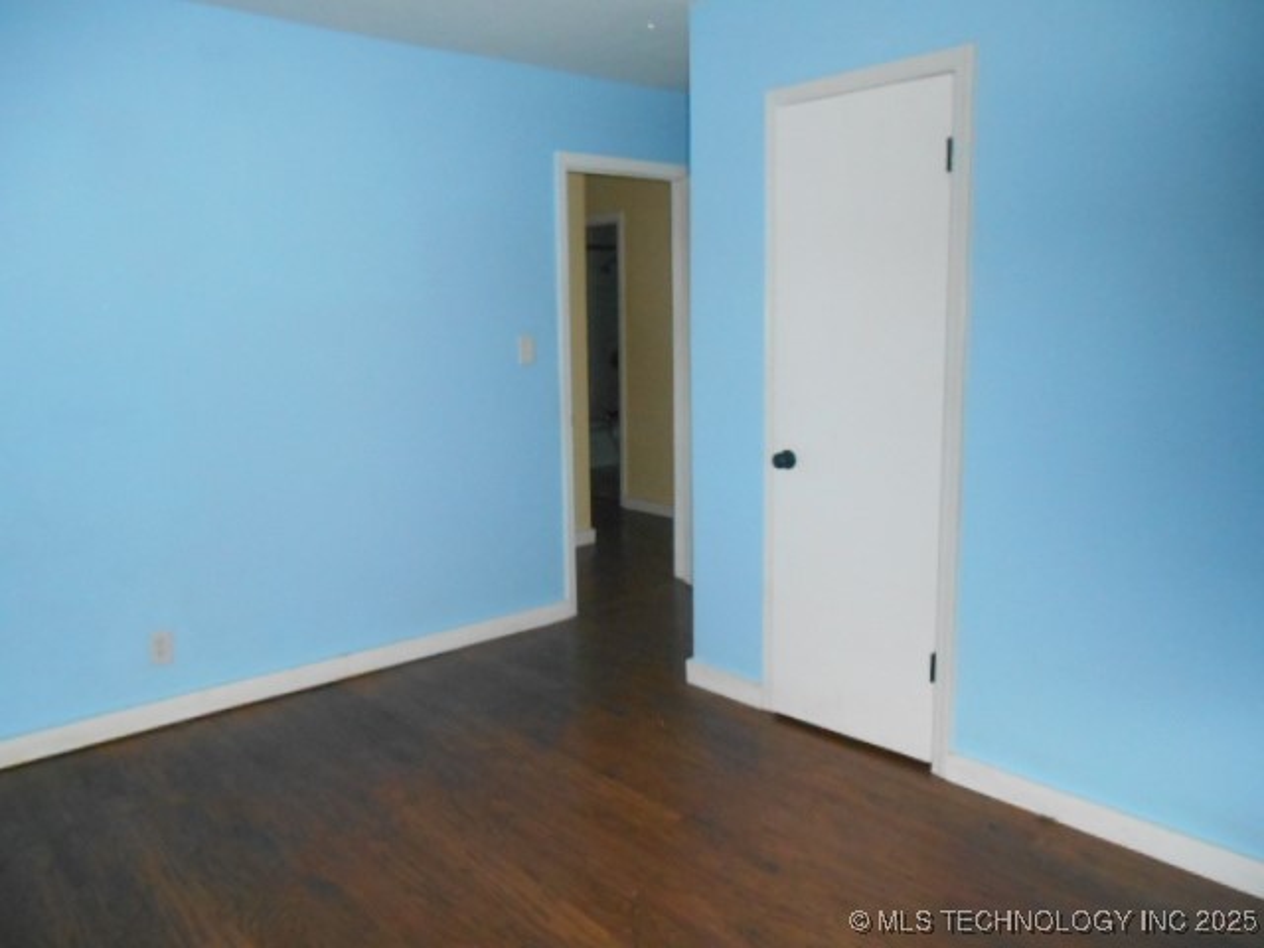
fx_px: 949
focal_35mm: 26
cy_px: 474
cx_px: 632
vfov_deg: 53.1
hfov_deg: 67.3
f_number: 3.4
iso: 640
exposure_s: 1/25
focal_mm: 4.7
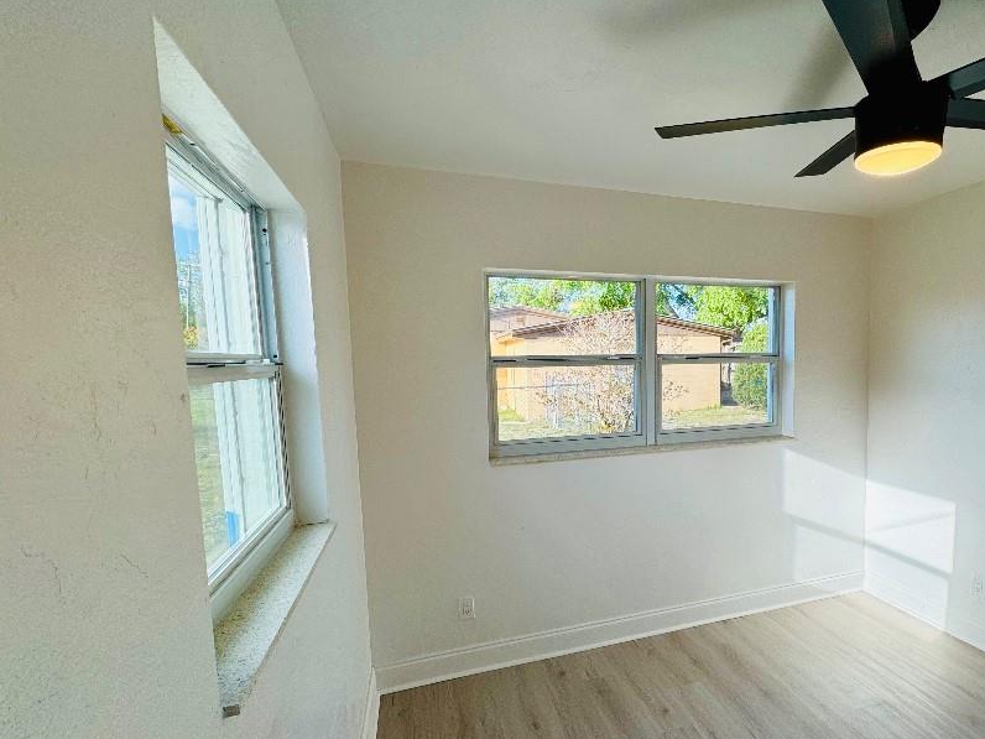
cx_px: 604
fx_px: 512
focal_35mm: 18
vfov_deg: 71.4
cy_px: 410
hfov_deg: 86.3
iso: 40
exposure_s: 1/283
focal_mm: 2.22
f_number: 2.2
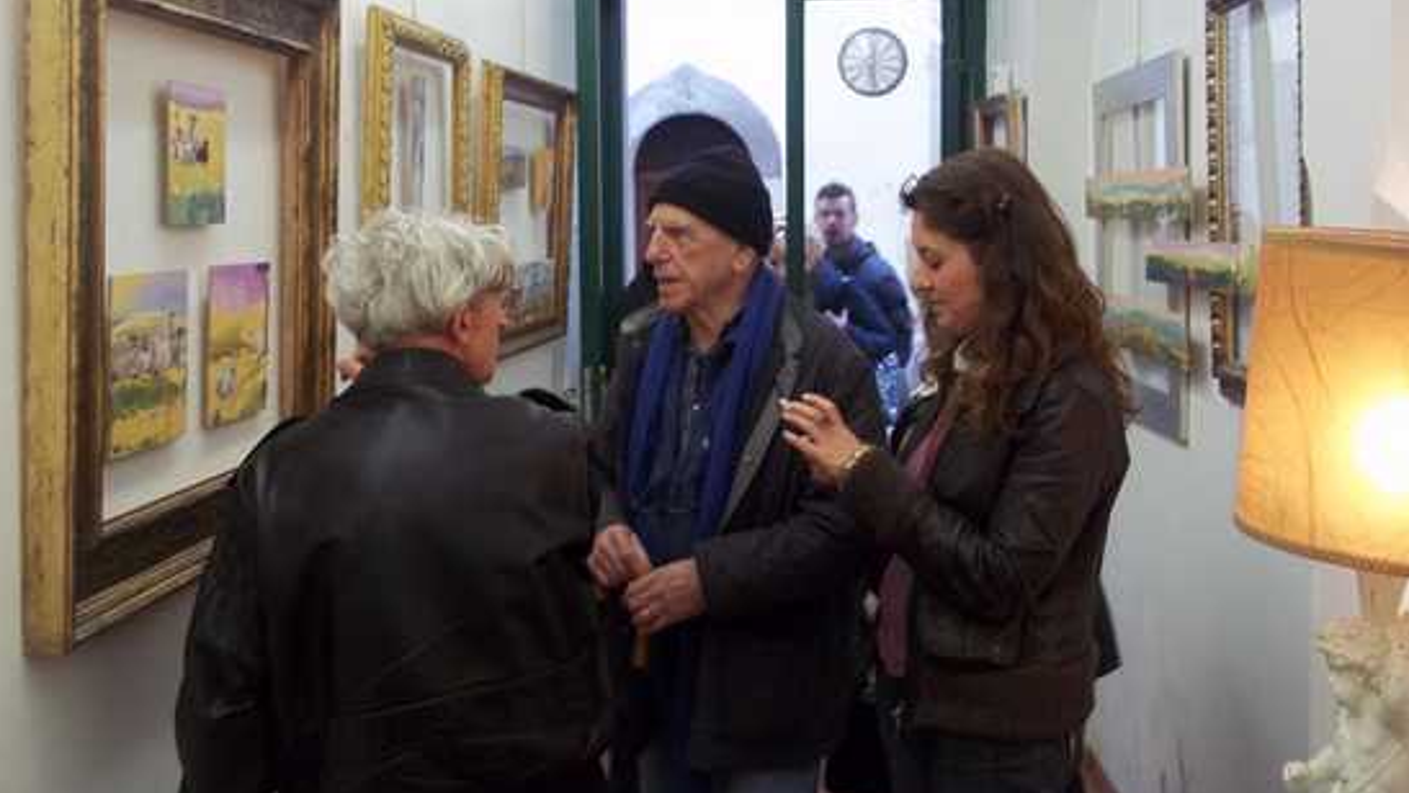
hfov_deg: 47.3
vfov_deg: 27.6
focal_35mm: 43
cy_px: 288
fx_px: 1607
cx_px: 680
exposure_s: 1/25
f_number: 3.1
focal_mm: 6.5
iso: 160
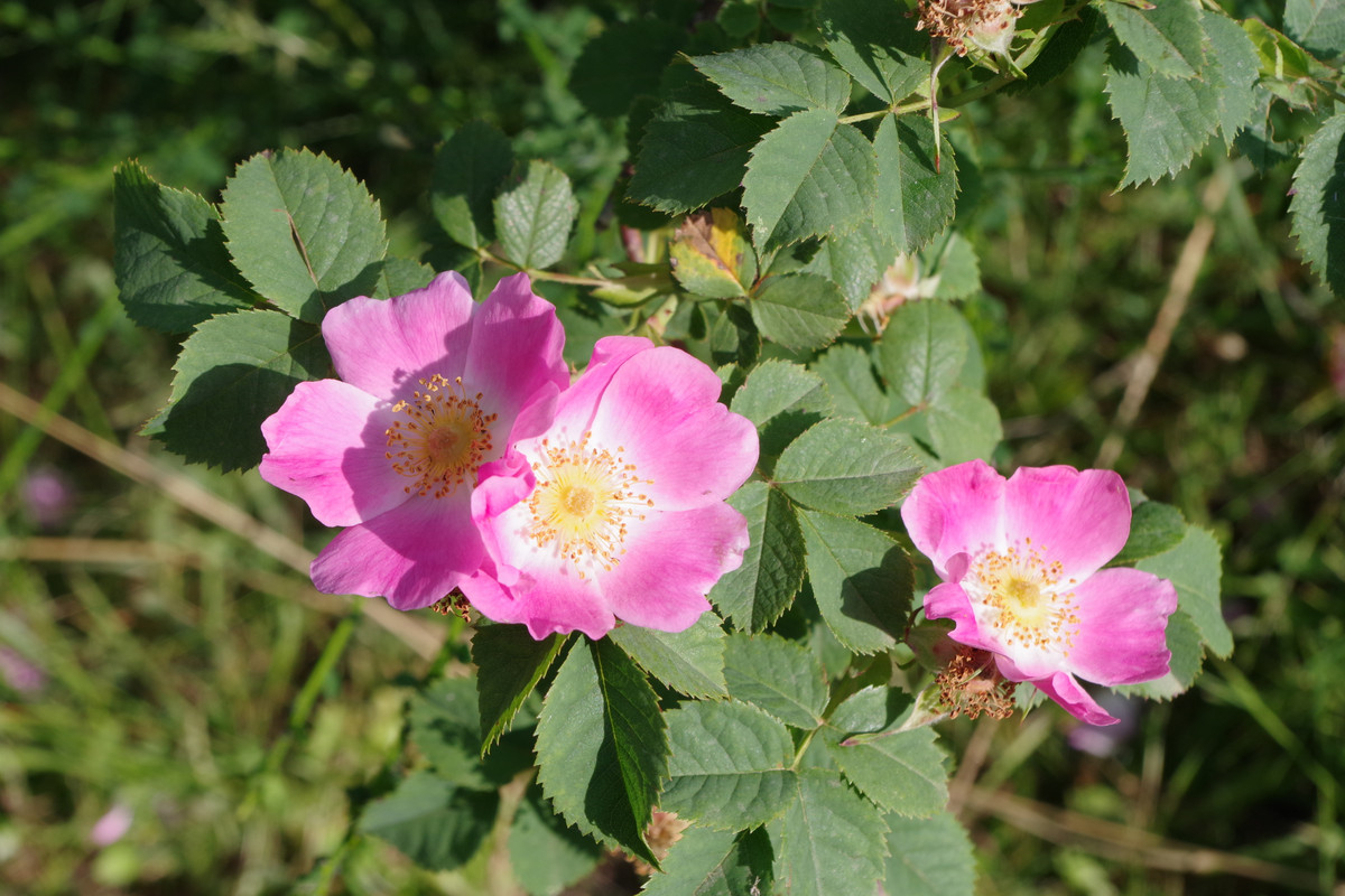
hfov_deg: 24.8
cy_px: 448
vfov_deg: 16.7
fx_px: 3063
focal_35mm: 82
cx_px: 672
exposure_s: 1/400
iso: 400
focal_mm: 55
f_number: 10
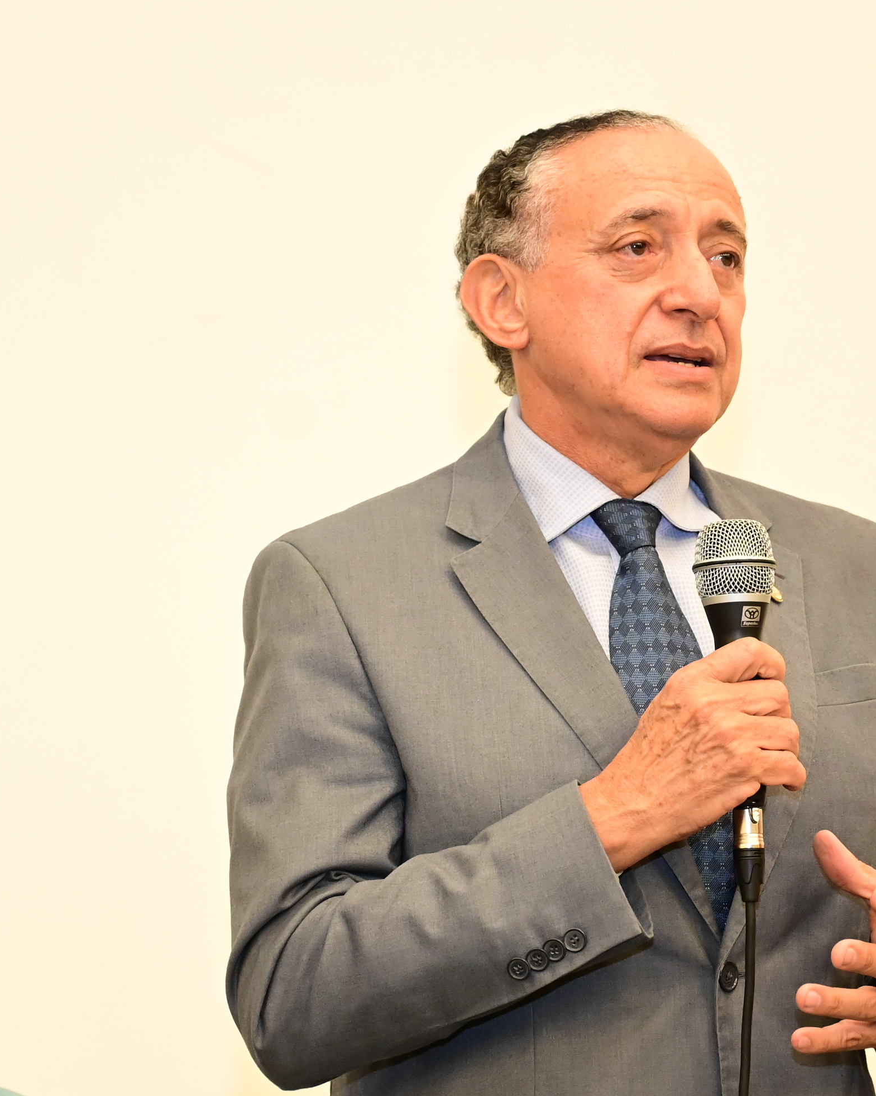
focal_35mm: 148
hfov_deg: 10.4
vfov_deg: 13.0
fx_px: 4797
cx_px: 538
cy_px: 547
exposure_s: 1/125
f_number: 4
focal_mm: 70
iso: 3200
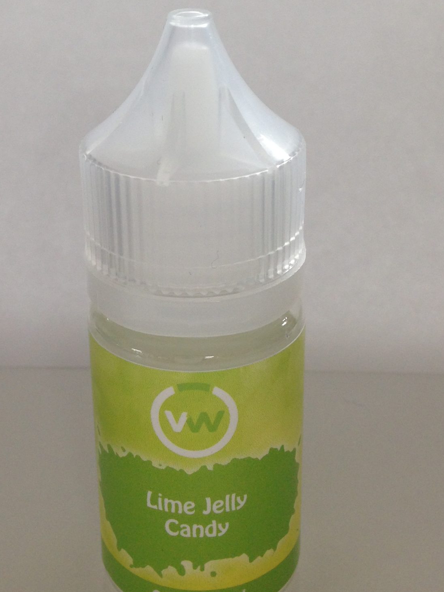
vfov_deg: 32.9
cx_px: 181
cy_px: 194
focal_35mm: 58
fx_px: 992
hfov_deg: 25.2
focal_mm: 4.12
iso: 64
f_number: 2.4
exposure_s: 1/50
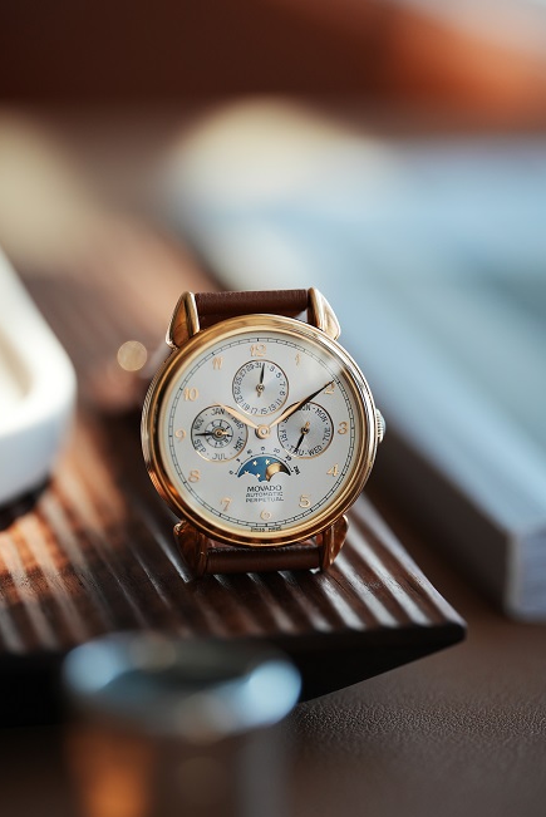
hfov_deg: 12.1
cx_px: 259
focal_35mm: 113
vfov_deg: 18.1
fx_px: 2566
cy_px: 420
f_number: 2.8
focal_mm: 105
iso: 800
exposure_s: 1/250
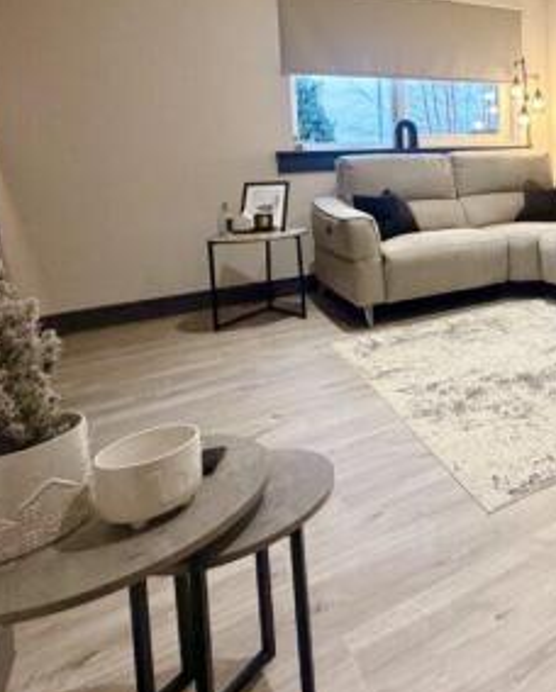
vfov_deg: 58.7
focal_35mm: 28
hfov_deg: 41.0
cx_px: 616
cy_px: 169
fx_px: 575
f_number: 2.2
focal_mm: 2.22
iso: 200
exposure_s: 1/50
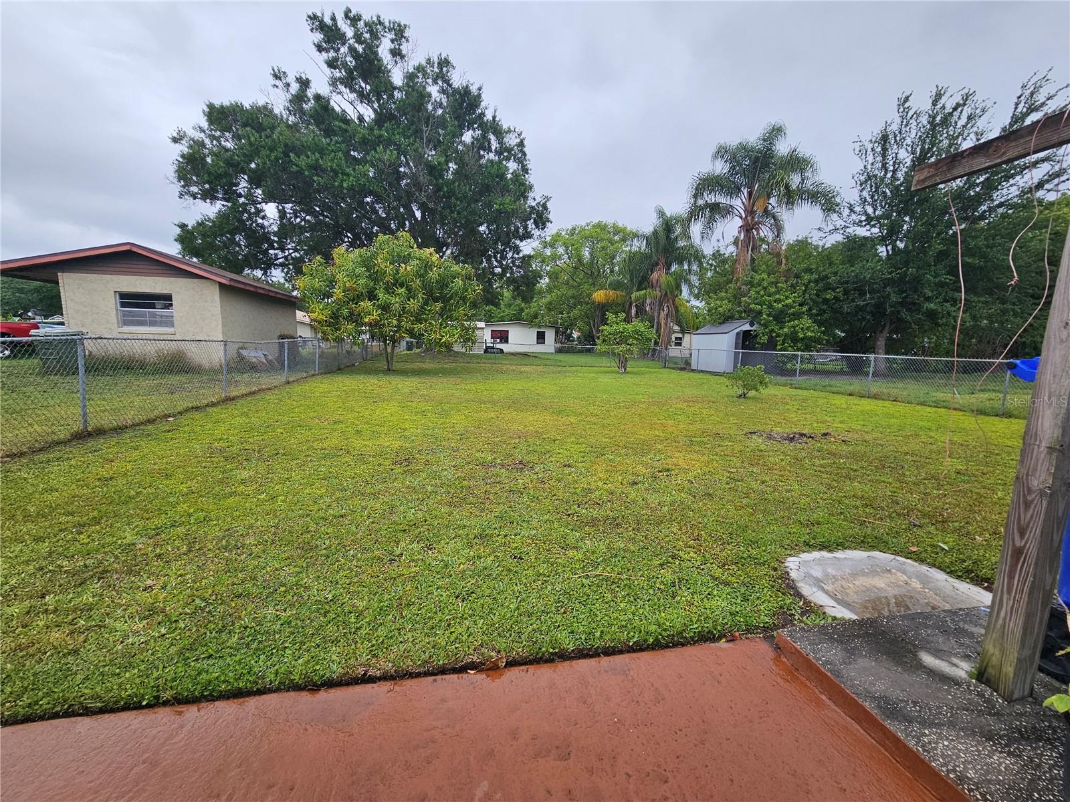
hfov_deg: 106.2
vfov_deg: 89.9
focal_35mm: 13
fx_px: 402
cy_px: 401
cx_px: 535
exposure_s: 1/1173
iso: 50
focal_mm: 2.2
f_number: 2.2
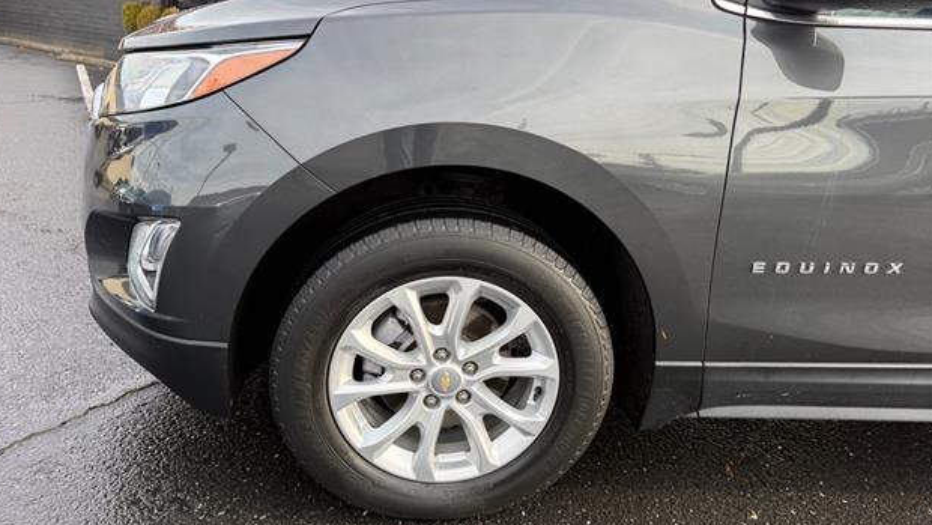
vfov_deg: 42.9
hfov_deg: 69.8
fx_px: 667
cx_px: 460
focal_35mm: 27
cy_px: 277
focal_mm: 6.76
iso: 100
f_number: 1.78
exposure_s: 1/414
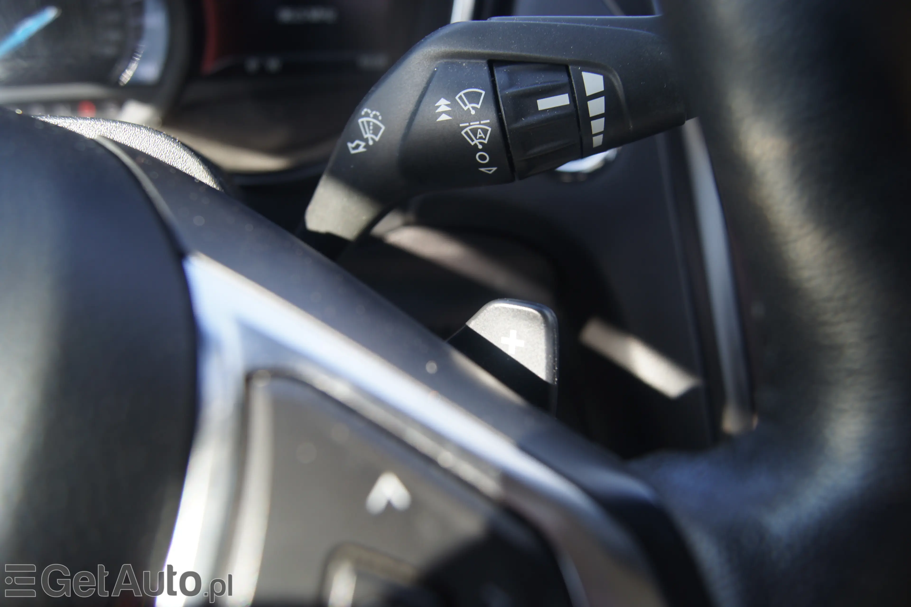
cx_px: 456
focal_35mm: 30
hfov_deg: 62.0
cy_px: 304
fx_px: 759
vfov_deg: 43.6
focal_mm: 20
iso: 100
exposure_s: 1/50
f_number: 4.5
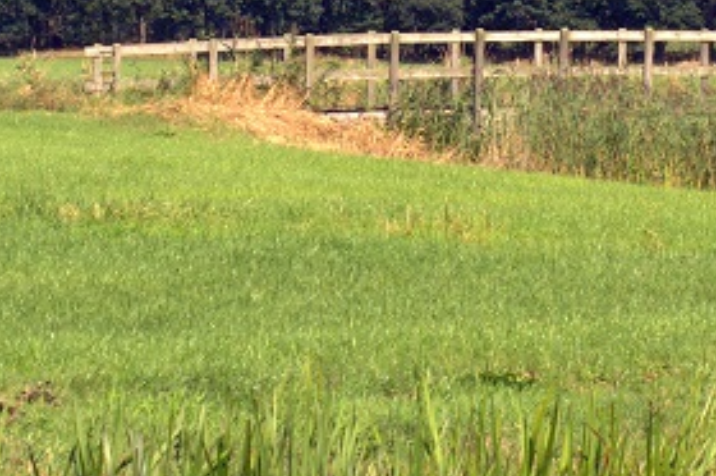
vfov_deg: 3.1
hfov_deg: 4.7
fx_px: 8641
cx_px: 477
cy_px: -122
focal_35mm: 435
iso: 360
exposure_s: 1/500
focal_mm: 70
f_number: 11
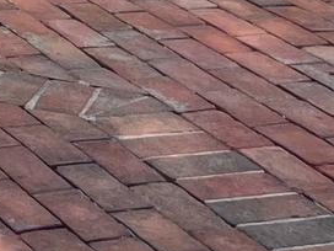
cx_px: -372
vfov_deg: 6.9
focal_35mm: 196
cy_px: -484
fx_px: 1891
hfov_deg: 9.3
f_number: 1.5
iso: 50
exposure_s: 1/2299
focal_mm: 5.7
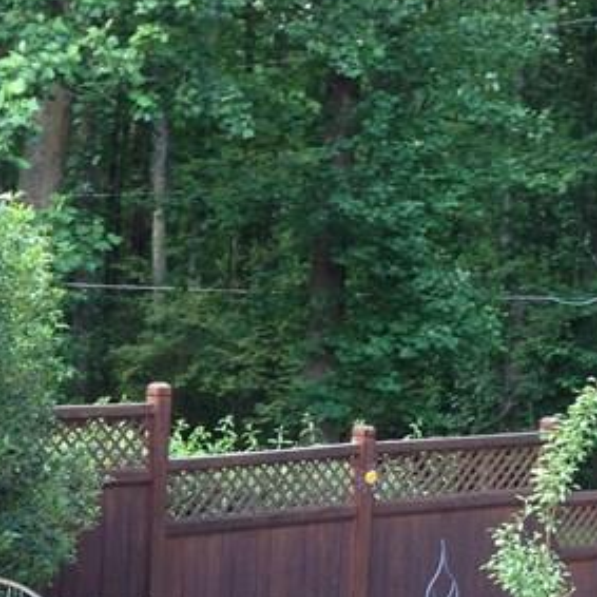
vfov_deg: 15.6
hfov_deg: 15.1
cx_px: -82
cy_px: 338
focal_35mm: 112
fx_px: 2185
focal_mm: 4.28
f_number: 2.4
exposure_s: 1/60
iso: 50
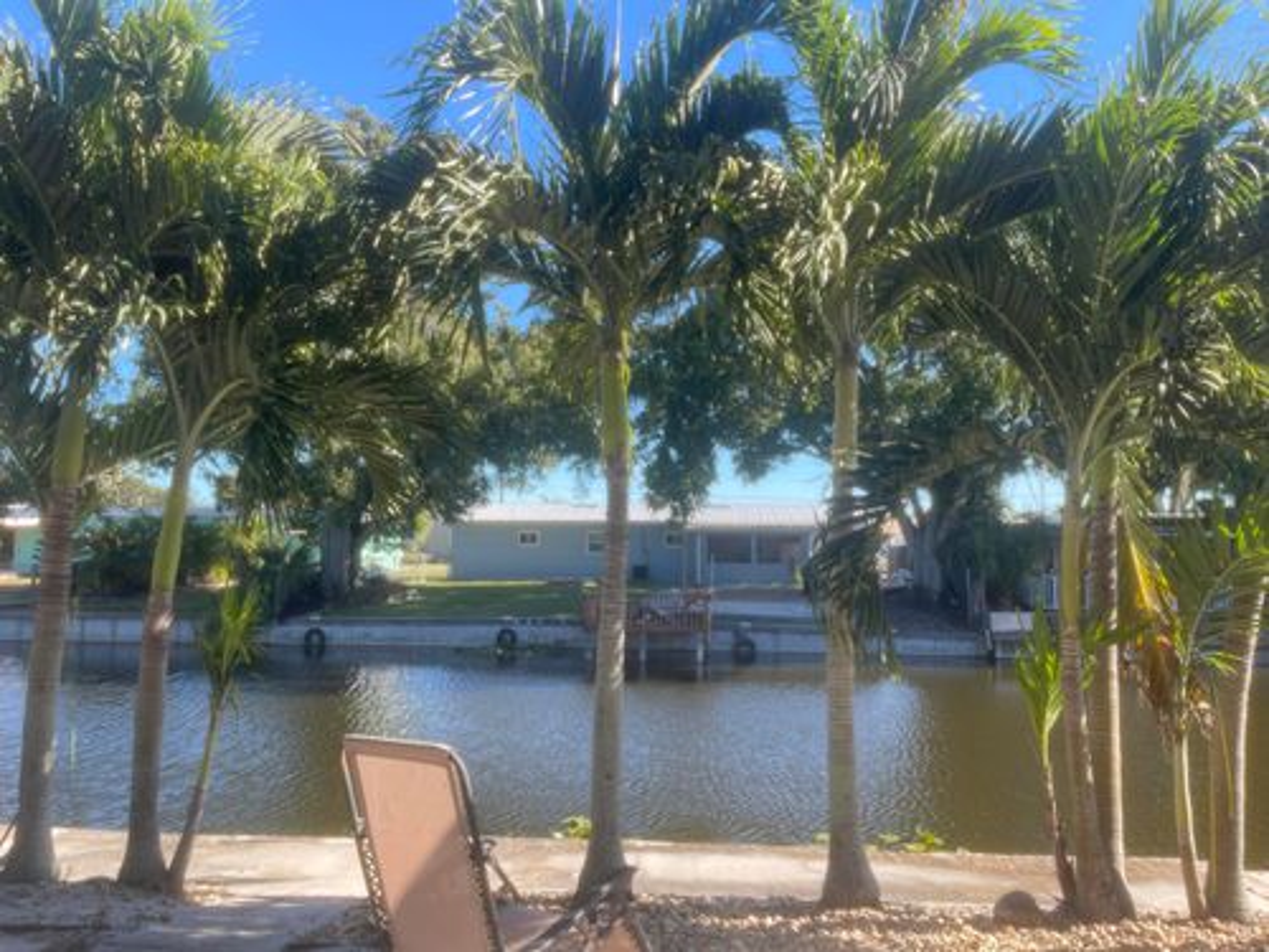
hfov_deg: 69.4
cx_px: 634
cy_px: 476
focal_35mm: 25
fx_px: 916
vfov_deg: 54.9
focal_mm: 5.1
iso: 32
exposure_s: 1/735
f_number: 1.6
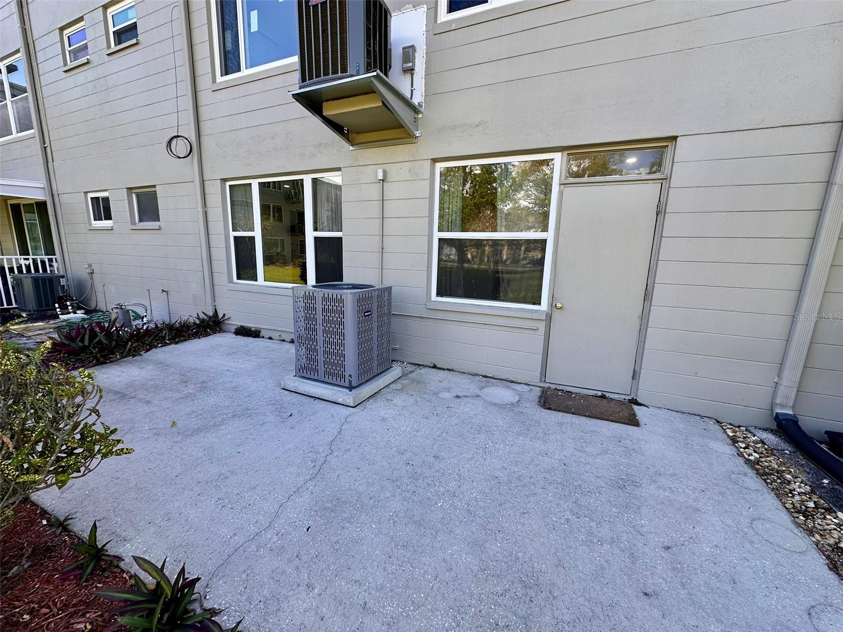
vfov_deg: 85.7
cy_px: 316
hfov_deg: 102.1
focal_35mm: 14
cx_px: 422
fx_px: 341
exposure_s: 1/306
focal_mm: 2.22
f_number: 2.2
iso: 40
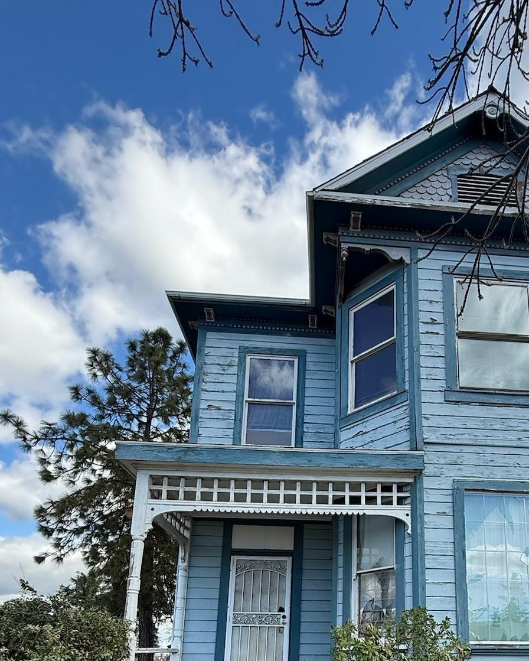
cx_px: 360
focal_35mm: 25
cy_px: 571
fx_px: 489
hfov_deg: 55.4
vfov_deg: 59.8
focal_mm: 2.22
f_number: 2.2
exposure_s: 1/638
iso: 64
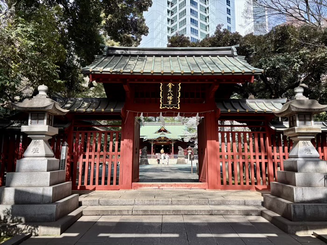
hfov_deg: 67.3
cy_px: 122
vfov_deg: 53.1
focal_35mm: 26
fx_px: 246
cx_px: 164
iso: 50
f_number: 1.6
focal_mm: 5.96
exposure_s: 1/1016
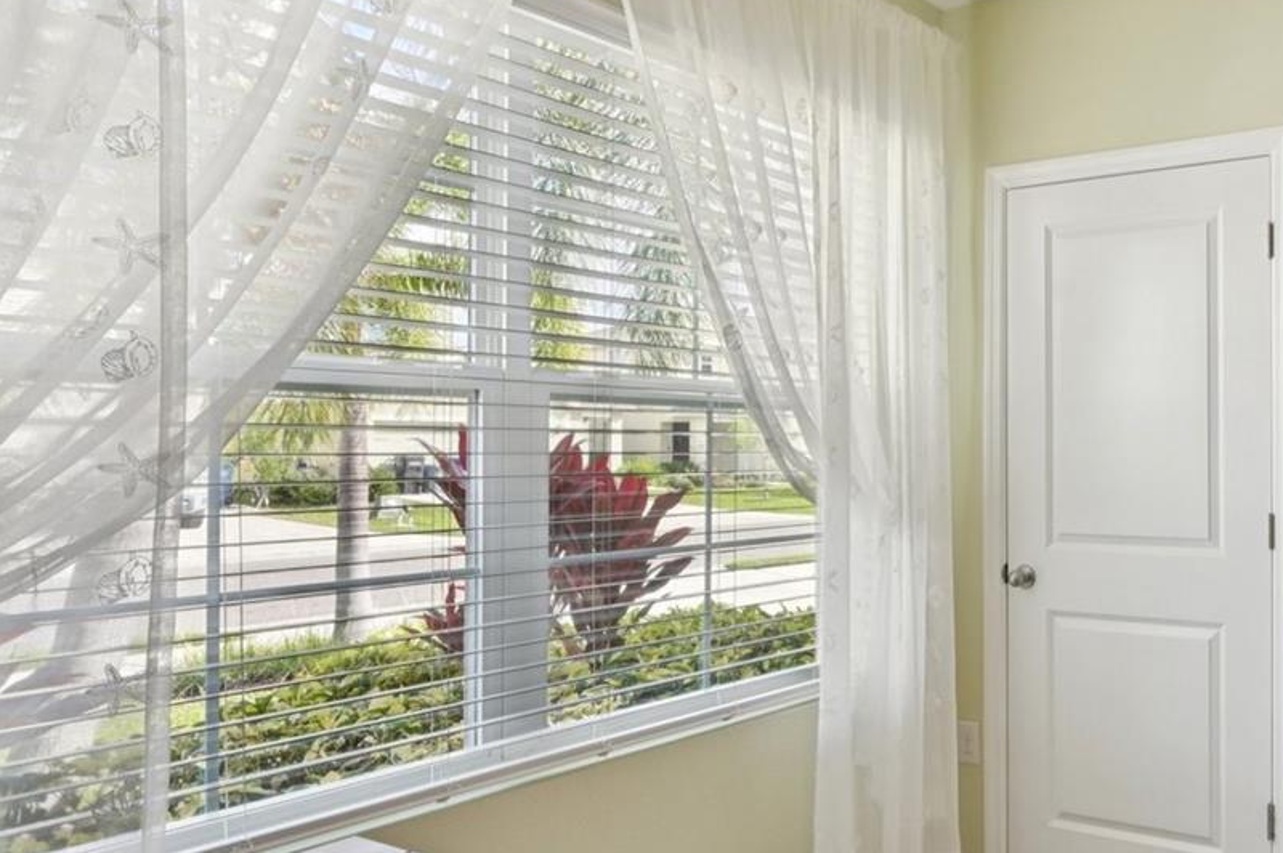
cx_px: 1179
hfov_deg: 55.7
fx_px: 997
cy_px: 424
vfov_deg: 46.3
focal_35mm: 28
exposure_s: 1/100
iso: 400
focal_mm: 14
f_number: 8
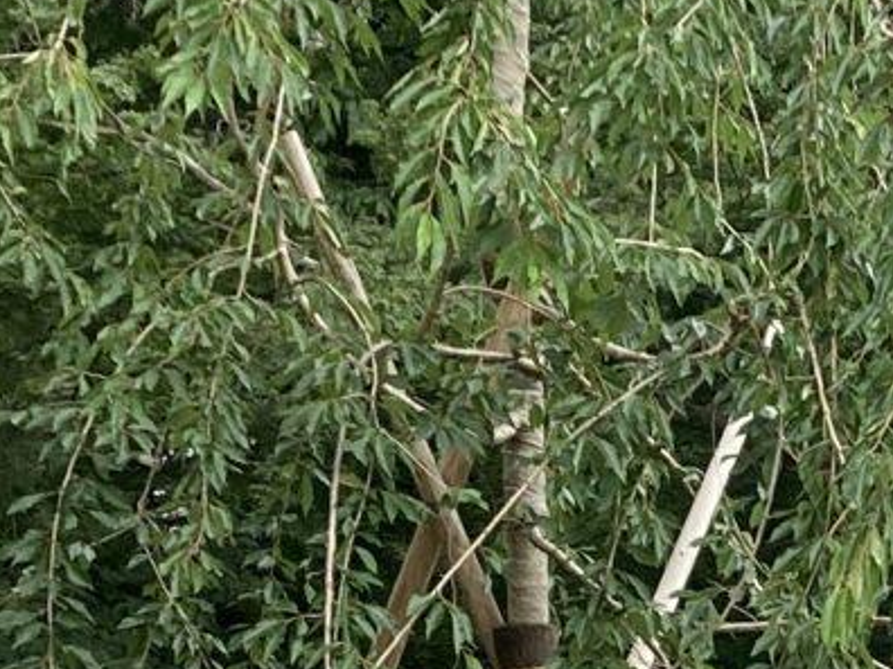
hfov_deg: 10.6
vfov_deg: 8.0
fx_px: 4669
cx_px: 1256
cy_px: 1124
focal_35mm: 181
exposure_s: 1/403
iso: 20
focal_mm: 3.99
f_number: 1.8
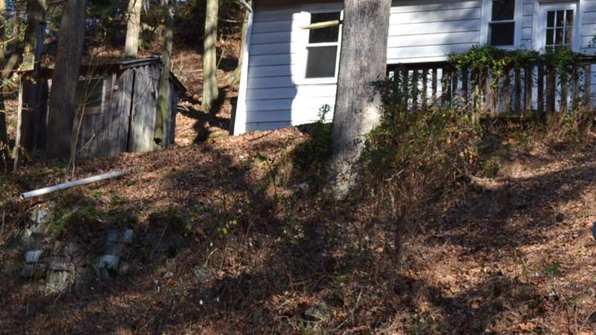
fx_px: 1564
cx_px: 535
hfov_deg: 21.1
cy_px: 73
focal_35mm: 99
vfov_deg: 12.2
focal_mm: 32
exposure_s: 1/125
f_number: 5.6
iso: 100
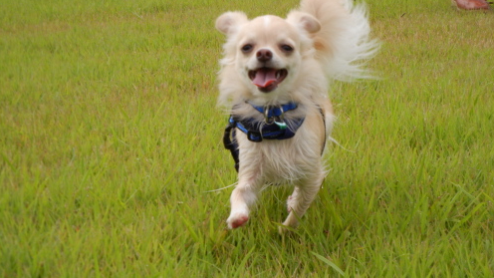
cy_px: 158
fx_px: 1454
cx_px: 248
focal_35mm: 111
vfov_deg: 10.9
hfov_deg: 19.3
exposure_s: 1/586
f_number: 4.5
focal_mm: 18.3
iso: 160
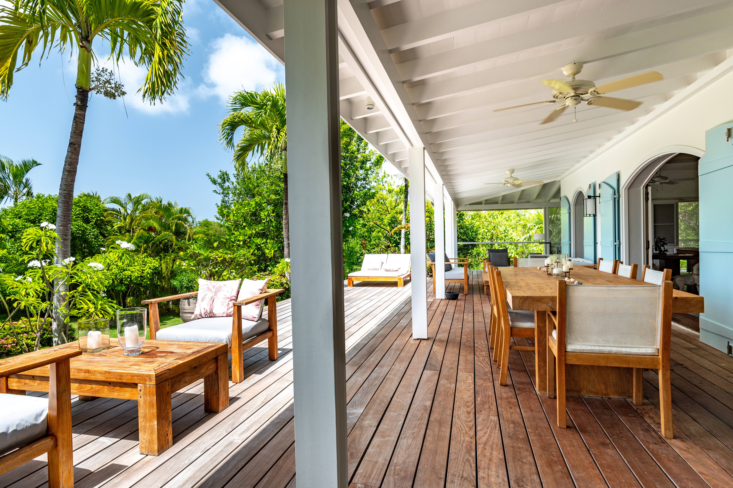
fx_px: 407
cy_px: 244
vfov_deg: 61.9
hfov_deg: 84.0
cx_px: 366
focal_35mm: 20
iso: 125
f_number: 11
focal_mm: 20
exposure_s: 1/60
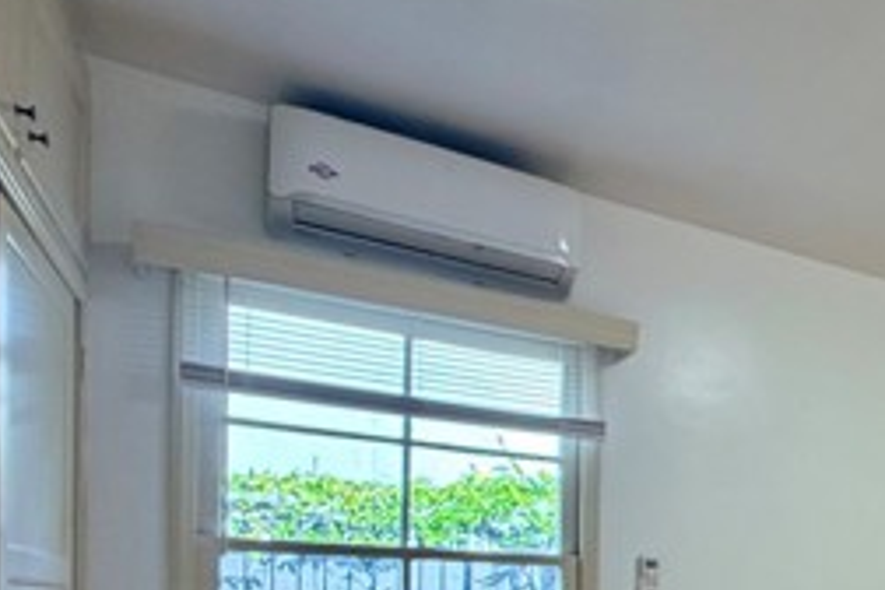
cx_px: 962
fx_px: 910
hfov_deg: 41.8
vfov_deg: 32.4
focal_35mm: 37
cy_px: 622
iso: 125
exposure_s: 1/120
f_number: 2.2
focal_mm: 2.22
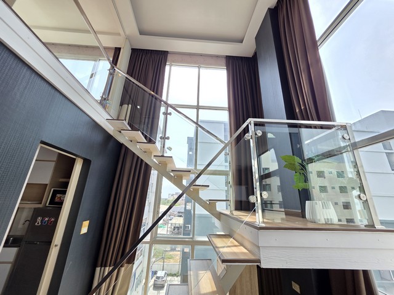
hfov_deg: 106.2
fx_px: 148
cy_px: 148
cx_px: 197
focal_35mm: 13
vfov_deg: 89.9
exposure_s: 1/219
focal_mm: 2.2
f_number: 1.9
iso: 40
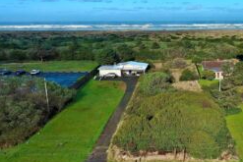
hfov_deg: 40.8
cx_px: 179
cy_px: 70
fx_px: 317
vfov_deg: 28.7
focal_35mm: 47
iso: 100
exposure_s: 1/1642
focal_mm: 10.57
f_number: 2.8
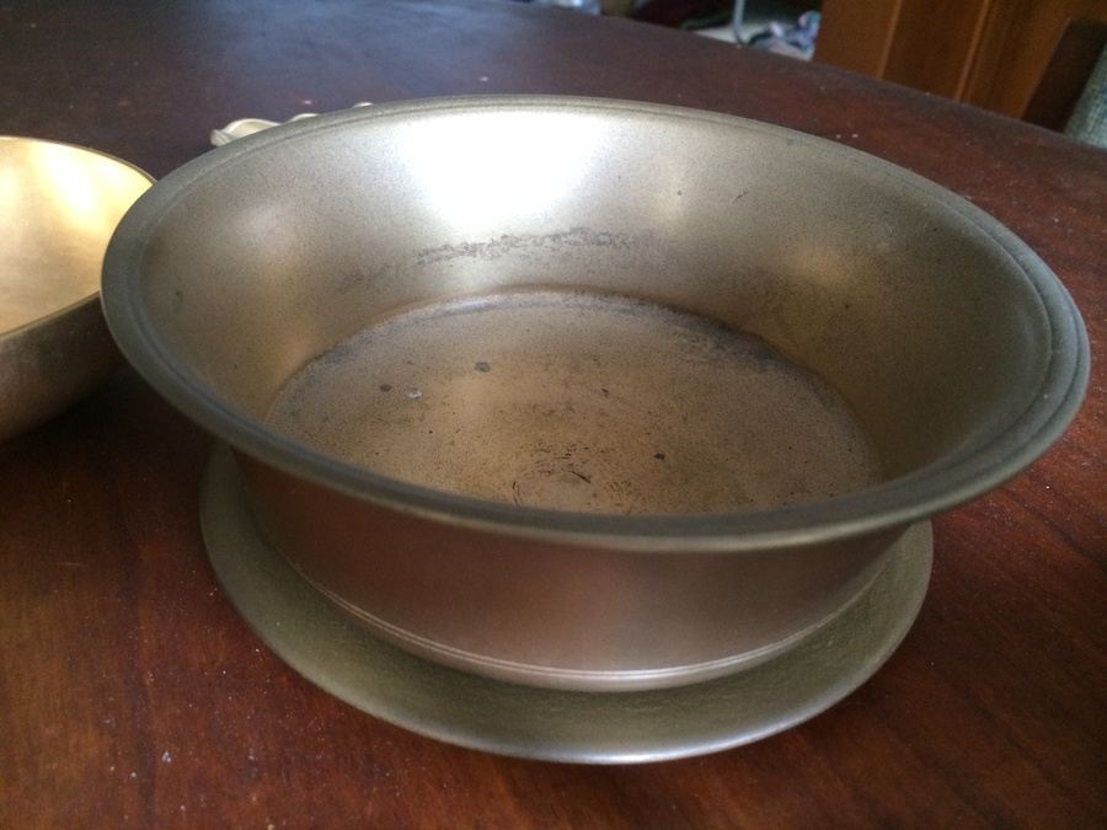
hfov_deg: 60.0
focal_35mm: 30
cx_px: 554
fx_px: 959
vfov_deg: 46.8
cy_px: 415
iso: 320
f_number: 2.2
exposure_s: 1/30
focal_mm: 4.12
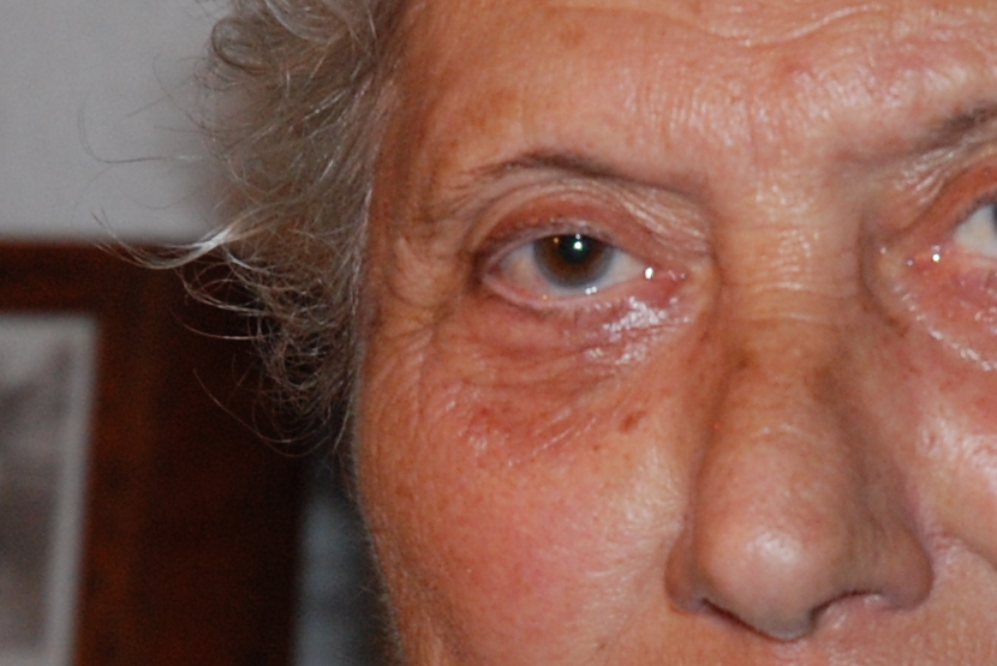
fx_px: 9701
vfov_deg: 3.9
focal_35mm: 350
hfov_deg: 5.9
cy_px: 713
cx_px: 1051
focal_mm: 50
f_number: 4.5
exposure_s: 1/60
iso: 400
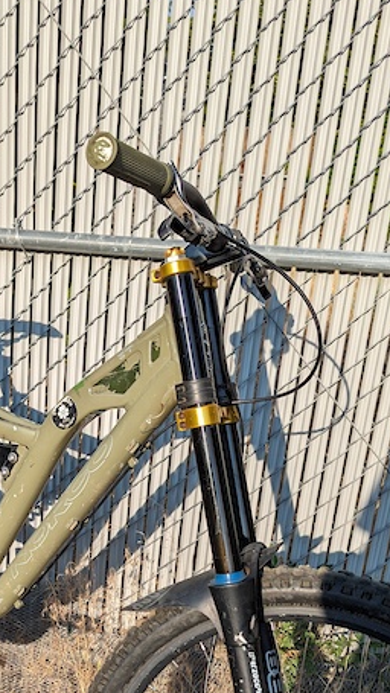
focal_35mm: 46
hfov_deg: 25.6
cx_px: 84
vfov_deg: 42.8
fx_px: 846
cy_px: 541
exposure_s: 1/1272
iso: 41
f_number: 1.85
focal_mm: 6.81
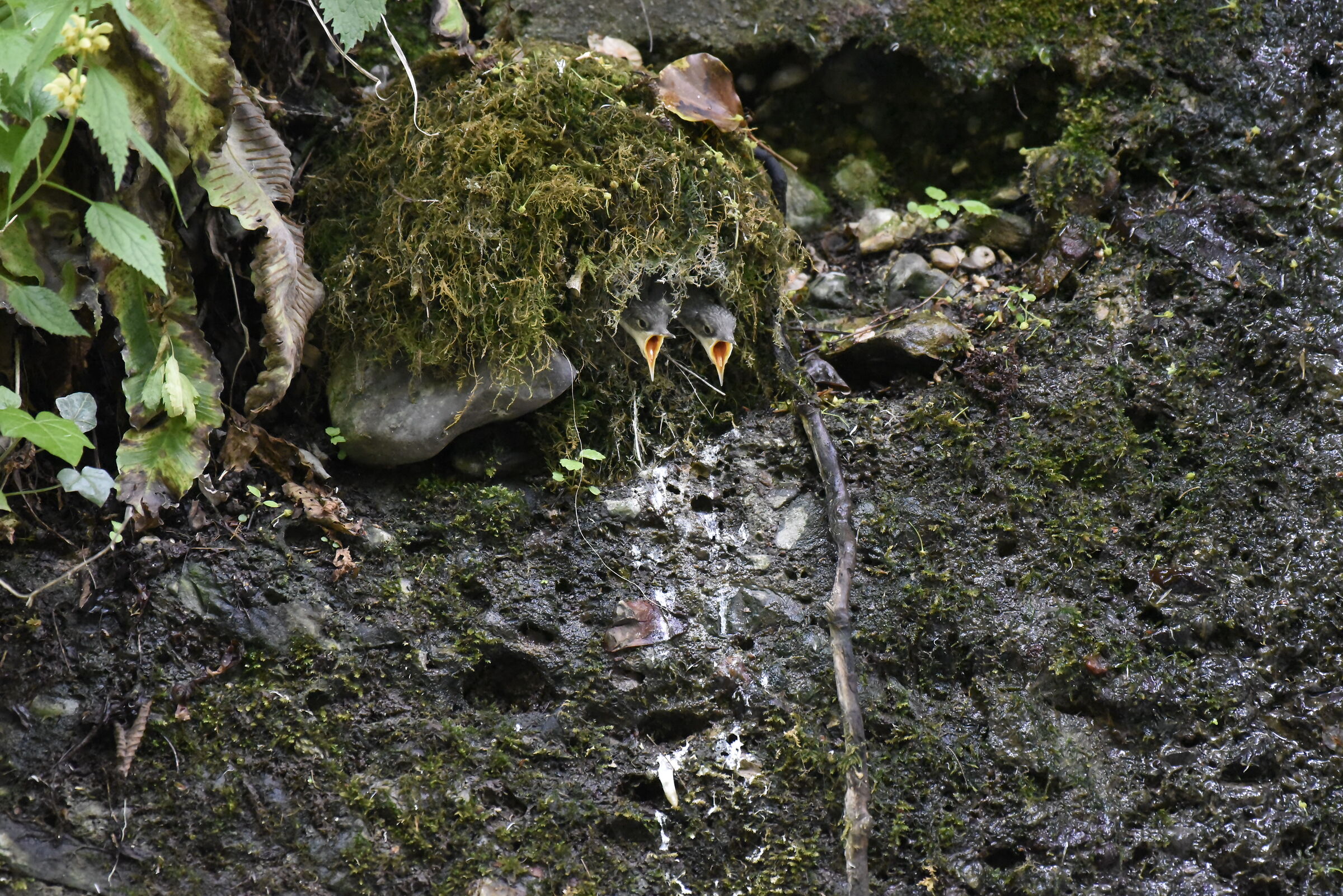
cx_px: 672
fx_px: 18658
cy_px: 448
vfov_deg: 2.8
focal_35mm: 500
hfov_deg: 4.1
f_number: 5.6
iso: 12800
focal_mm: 500
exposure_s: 1/400
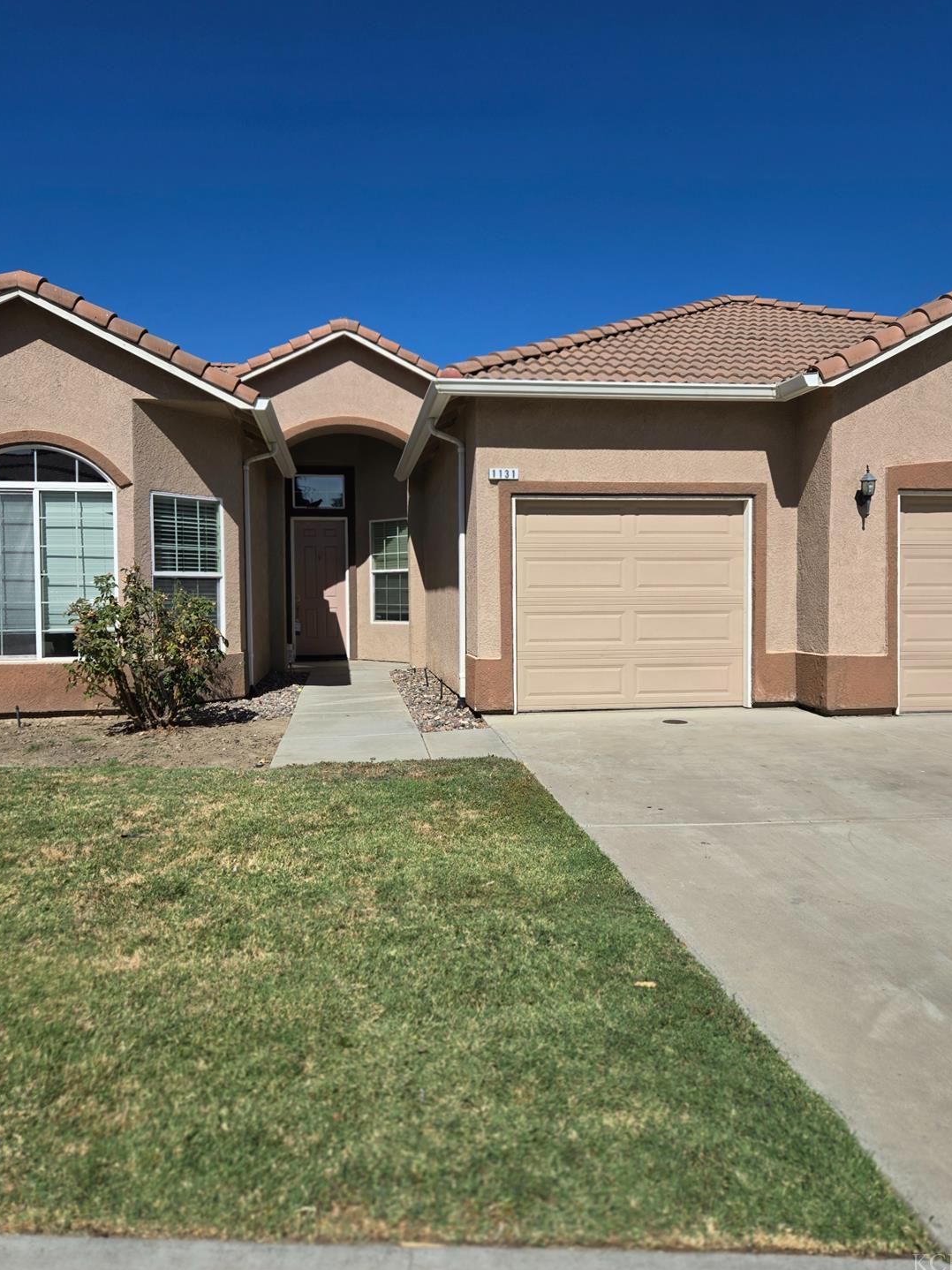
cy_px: 620
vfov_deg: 71.6
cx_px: 491
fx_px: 880
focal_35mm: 24
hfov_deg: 56.8
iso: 25
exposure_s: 1/3300
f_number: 1.8
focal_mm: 5.4
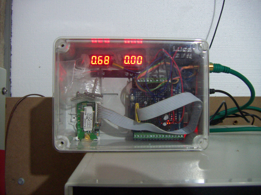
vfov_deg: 39.7
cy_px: 98
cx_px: 130
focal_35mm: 36
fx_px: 271
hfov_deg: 51.4
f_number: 2.8
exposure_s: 1/8
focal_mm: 4.7
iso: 200
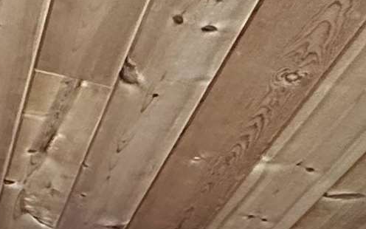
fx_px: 918
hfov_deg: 17.0
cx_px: -354
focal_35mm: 92
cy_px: 776
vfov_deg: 9.4
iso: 320
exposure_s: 1/60
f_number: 2.2
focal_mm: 2.22
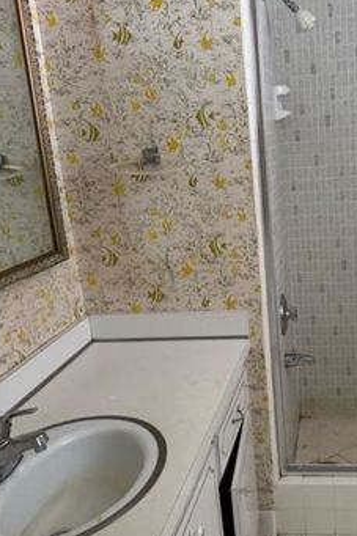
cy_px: 286
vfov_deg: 49.5
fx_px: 581
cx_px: 274
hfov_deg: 33.4
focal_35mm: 39
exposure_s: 1/60
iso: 400
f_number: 1.78
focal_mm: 6.76
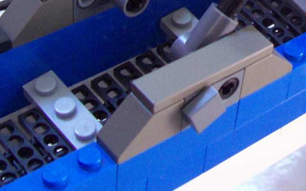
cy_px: -117
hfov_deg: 17.0
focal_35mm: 117
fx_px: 976
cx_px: 366
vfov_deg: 10.7
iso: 160
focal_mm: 5.6
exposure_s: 1/17.4
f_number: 2.7
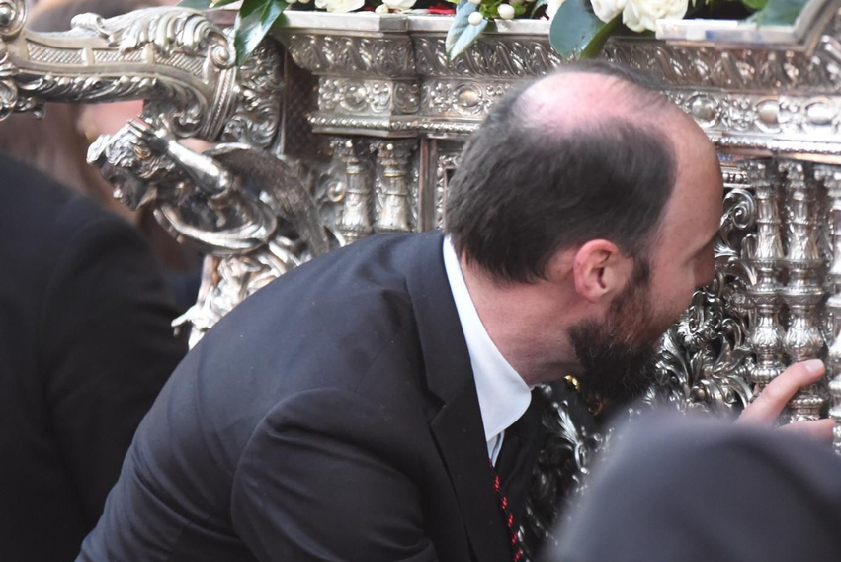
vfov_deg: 4.9
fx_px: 6590
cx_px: 654
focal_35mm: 282
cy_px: 279
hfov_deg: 7.3
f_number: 2.8
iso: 3200
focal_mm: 150
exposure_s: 1/100
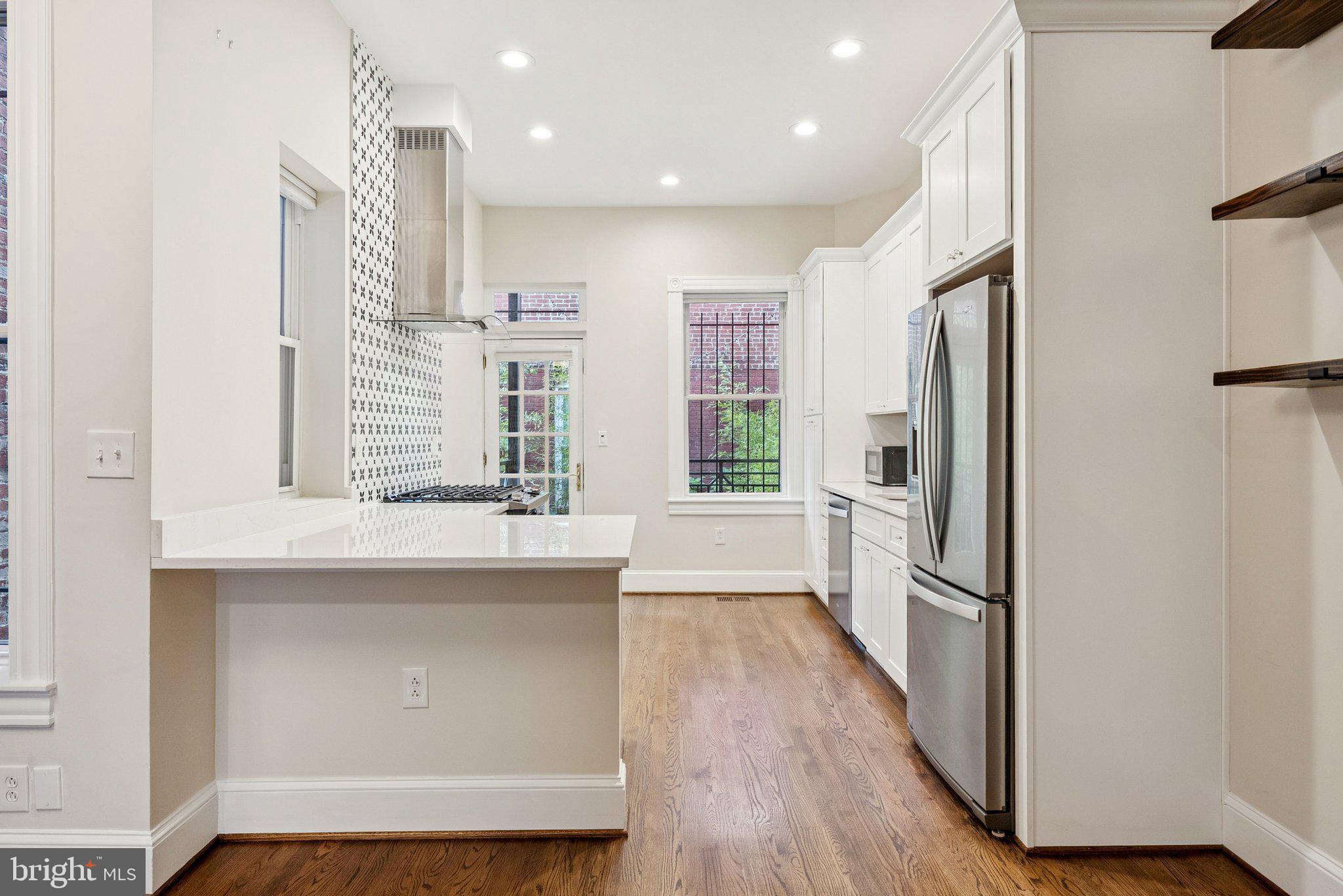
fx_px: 746
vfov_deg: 62.0
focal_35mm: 20
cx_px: 672
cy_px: 448
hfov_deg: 84.0
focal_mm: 20
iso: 640
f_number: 7.1
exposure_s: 1/20
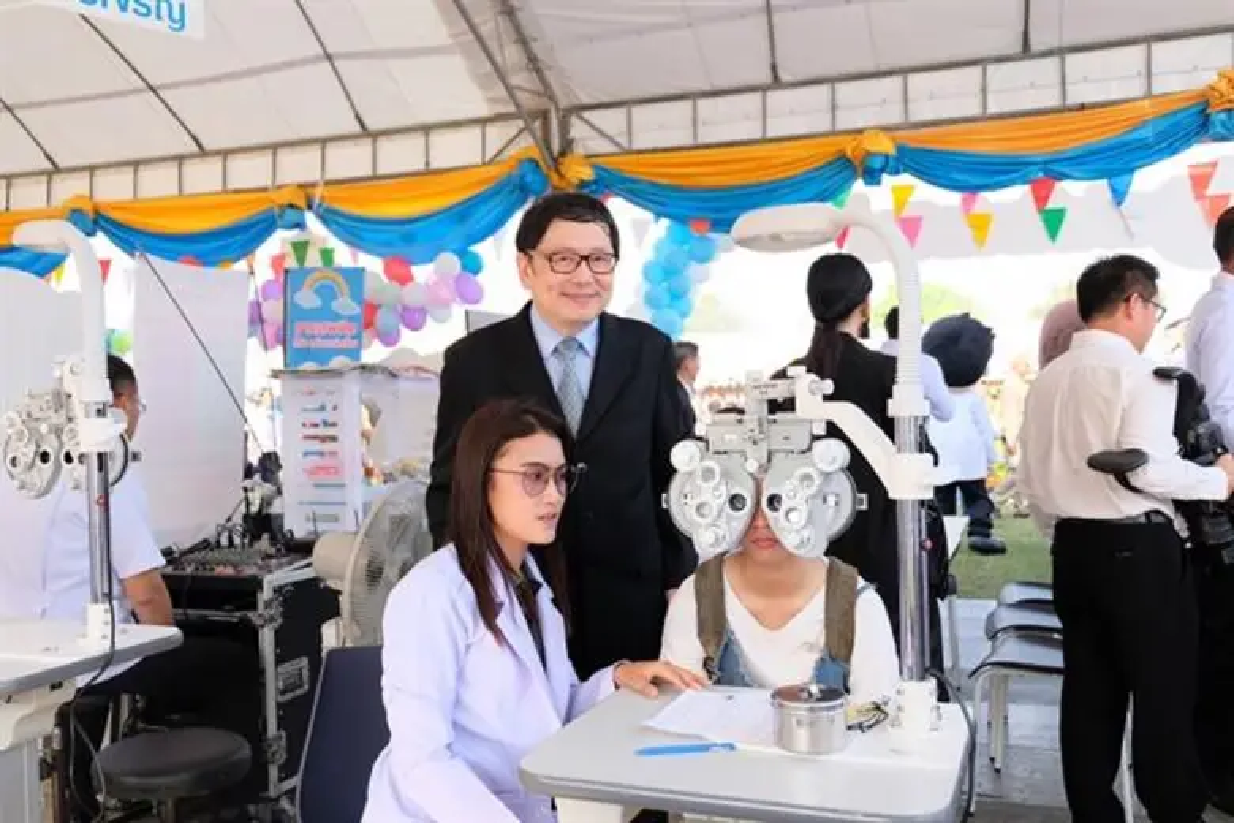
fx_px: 1131
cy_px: 412
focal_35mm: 33
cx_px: 617
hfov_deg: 57.2
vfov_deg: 40.0
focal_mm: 22.2
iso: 400
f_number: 4
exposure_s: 1/280
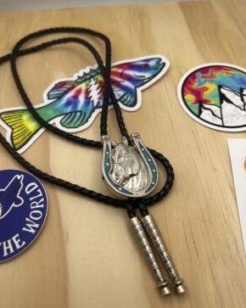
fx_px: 255
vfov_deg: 62.1
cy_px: 139
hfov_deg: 51.5
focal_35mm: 28
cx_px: 120
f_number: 1.5
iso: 50
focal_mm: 5.7
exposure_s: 1/604
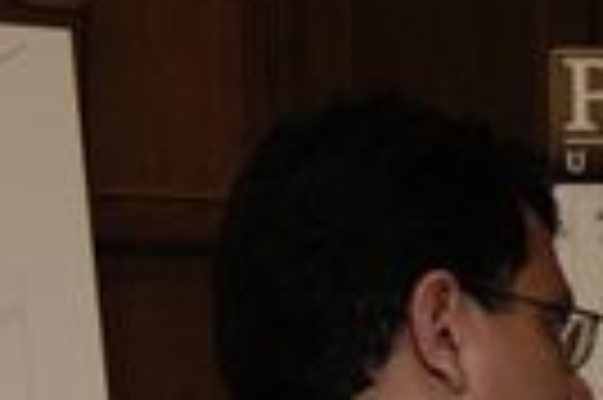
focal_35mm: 146
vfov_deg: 9.1
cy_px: 643
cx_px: 756
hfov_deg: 13.6
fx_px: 2443
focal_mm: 26
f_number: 5.6
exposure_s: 1/50
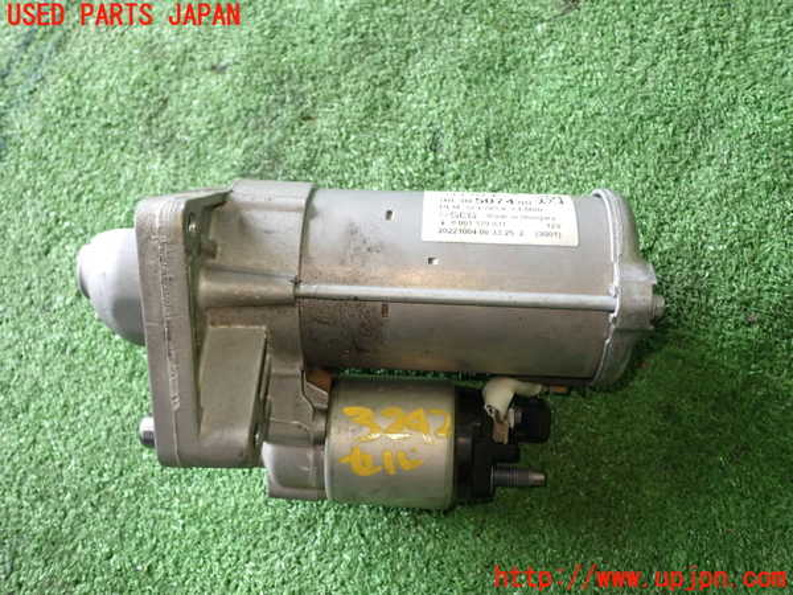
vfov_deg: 44.2
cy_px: 298
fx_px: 733
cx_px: 396
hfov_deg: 56.8
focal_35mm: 32
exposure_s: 1/30
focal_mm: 5.79
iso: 200
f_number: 2.4
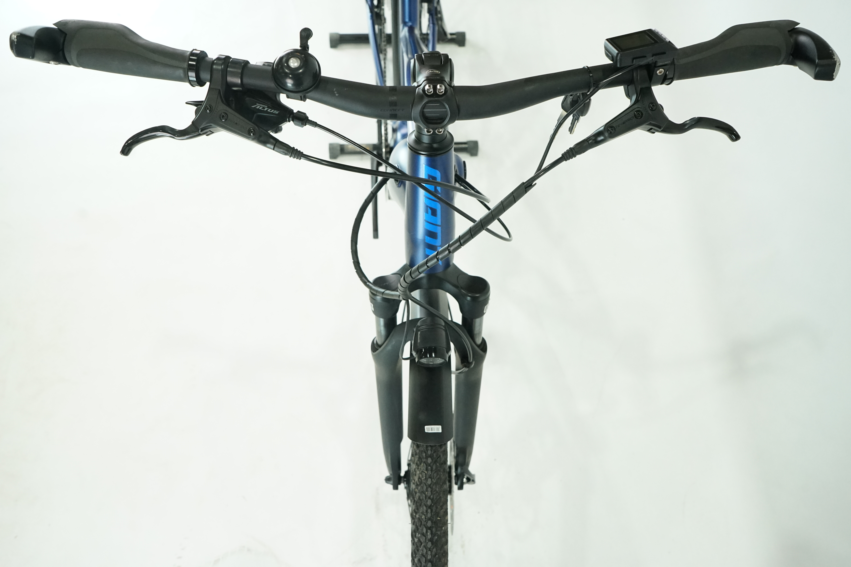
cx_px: 426
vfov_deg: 45.0
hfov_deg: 63.7
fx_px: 685
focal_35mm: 29
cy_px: 284
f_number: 7.1
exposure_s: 1/200
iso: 3200
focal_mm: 29
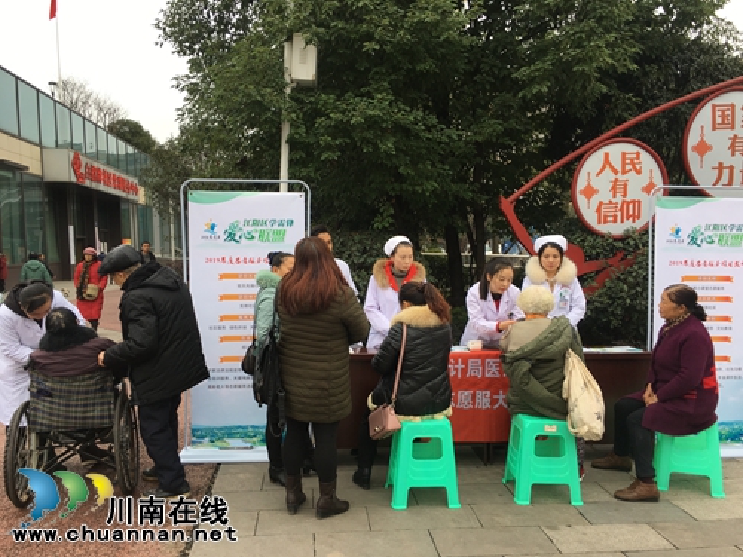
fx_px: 622
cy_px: 278
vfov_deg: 48.2
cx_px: 372
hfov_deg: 61.7
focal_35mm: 29
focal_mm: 4.15
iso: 25
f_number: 2.2
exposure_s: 1/229
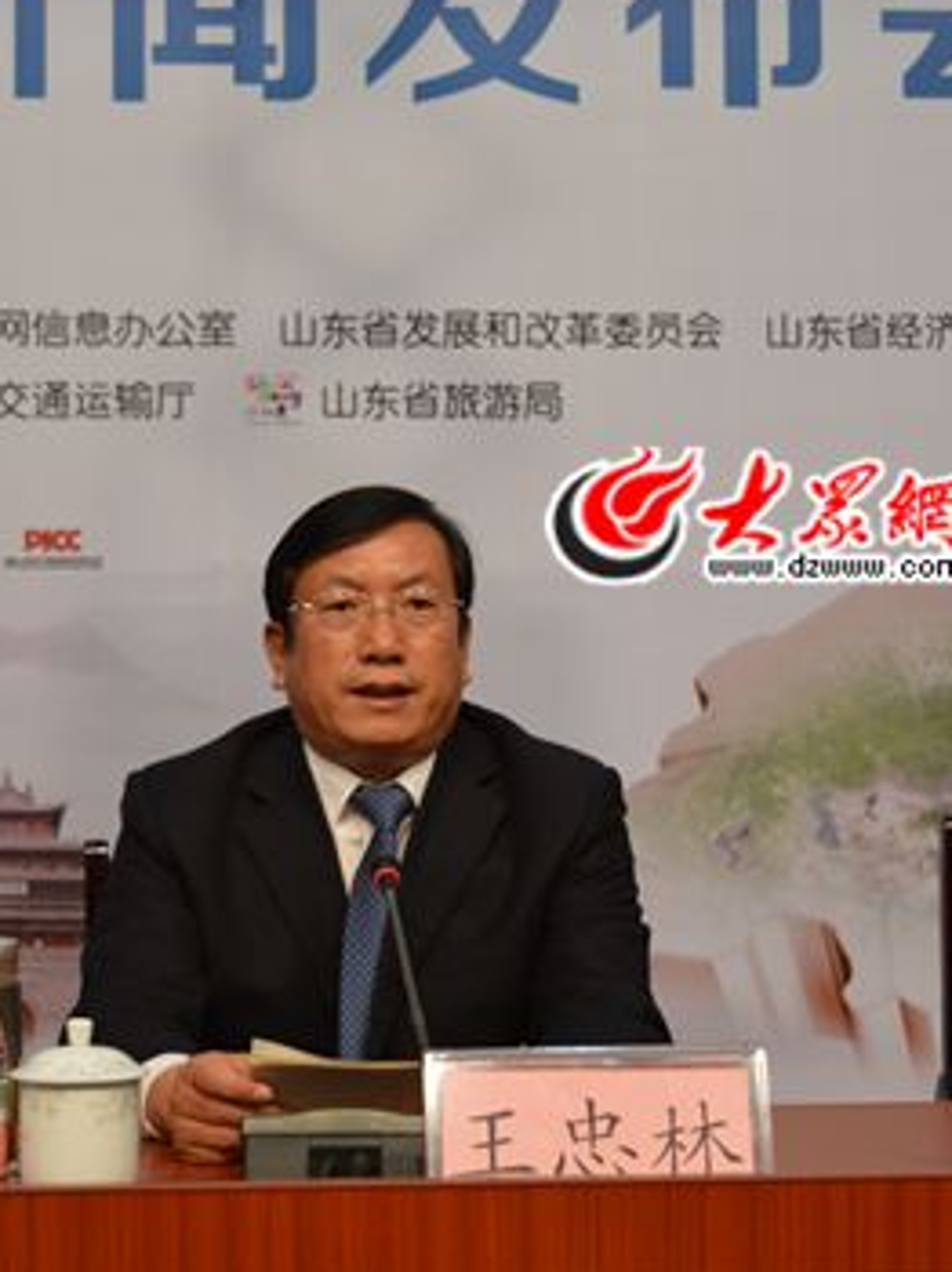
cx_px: 396
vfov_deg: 25.0
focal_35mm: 78
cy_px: 614
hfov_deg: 18.9
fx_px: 2864
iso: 720
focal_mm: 36
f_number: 4.8
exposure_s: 1/60
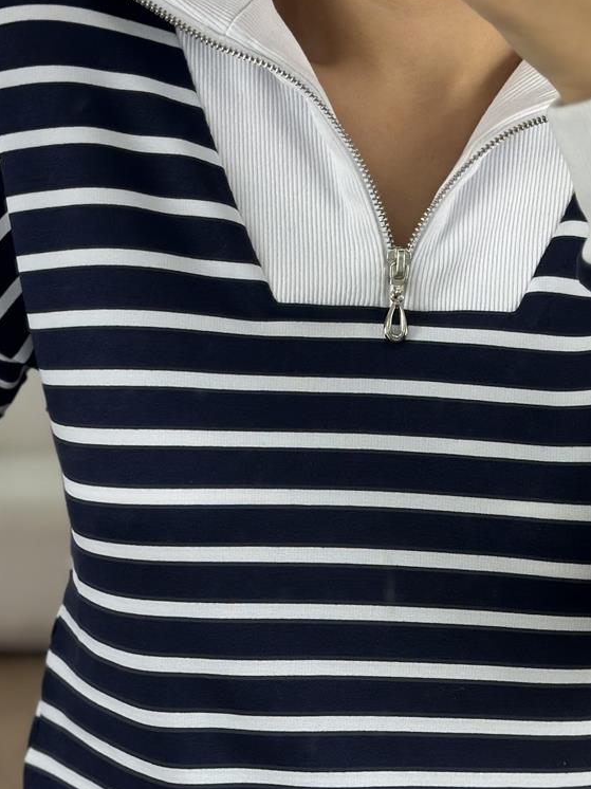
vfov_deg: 19.0
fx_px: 2346
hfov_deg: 14.4
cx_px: 345
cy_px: 513
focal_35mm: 103
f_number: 1.78
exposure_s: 1/221
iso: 80
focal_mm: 6.86
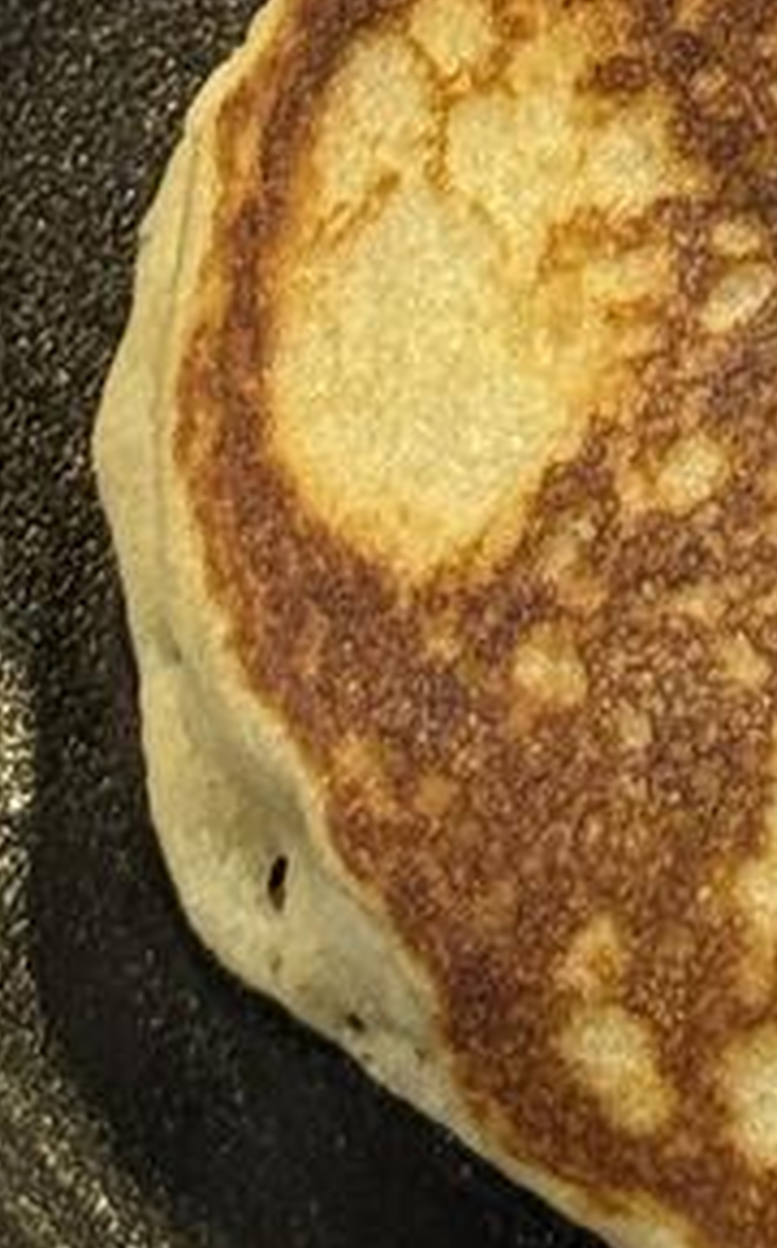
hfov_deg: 4.6
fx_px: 9578
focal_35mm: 282
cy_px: -985
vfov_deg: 7.2
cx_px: 1381
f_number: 1.78
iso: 125
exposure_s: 1/60
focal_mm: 6.76
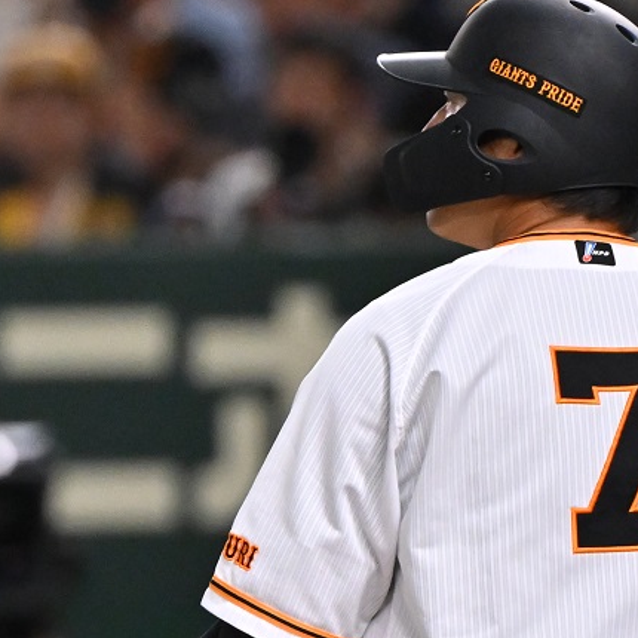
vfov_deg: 2.6
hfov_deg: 2.6
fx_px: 14242
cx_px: 458
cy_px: 309
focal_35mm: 683
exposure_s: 1/1250
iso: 3200
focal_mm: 320
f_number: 4
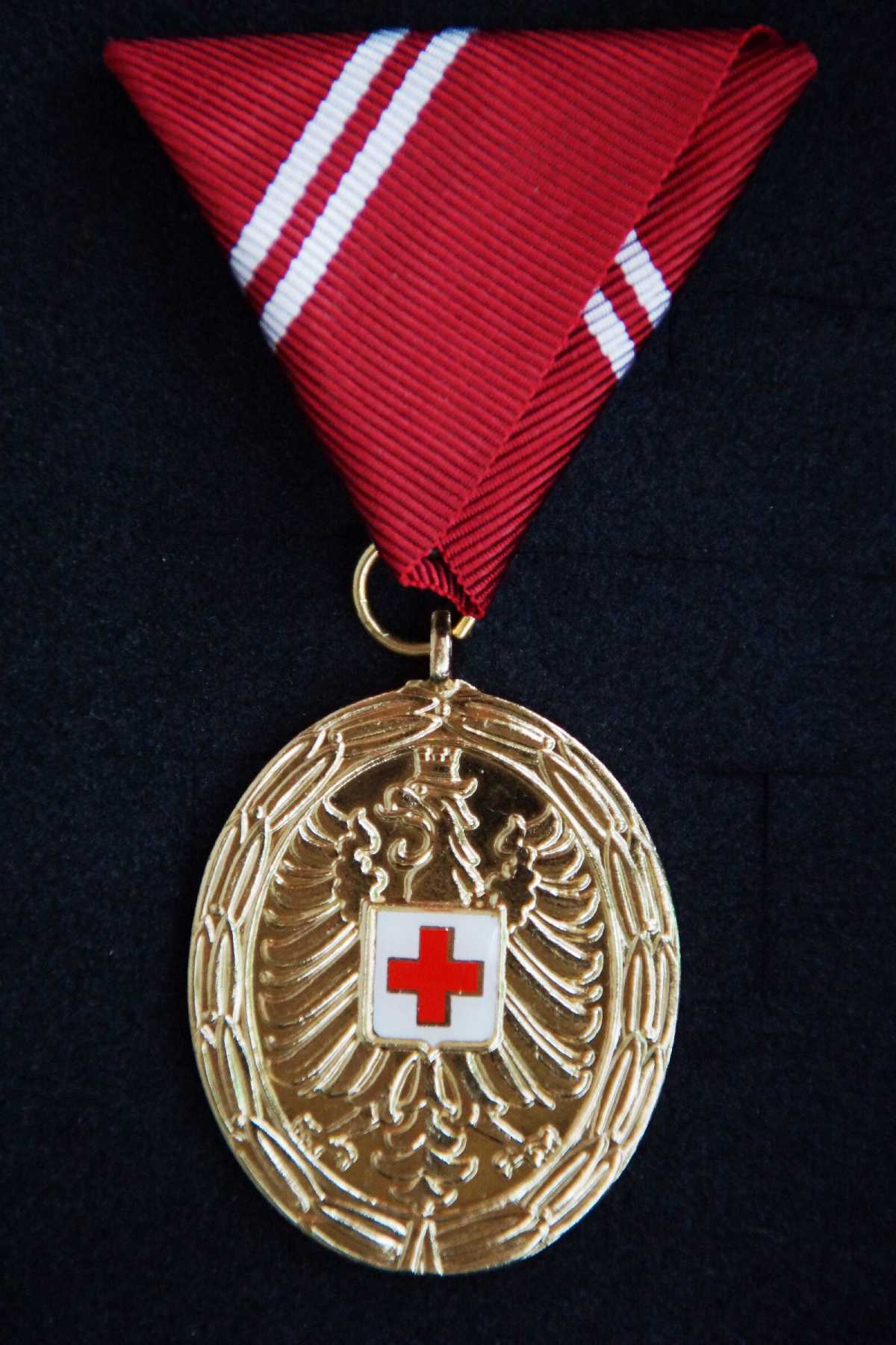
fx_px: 11199
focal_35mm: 300
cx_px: 448
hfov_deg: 4.6
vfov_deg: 6.9
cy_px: 672
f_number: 6.3
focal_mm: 200
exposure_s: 1/5
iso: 1600
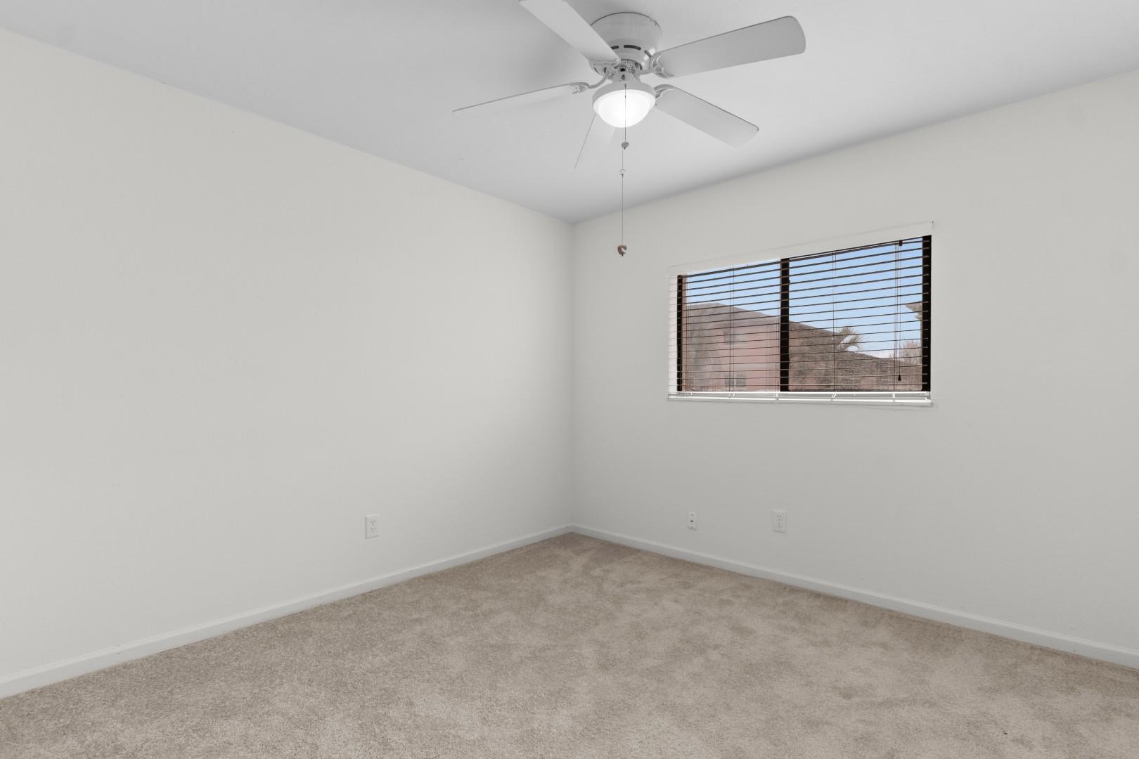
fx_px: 506
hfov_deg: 96.7
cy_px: 380
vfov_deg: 73.7
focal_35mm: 16
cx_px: 570
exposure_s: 1/25
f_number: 4.8
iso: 100
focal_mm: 11
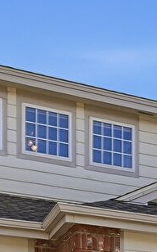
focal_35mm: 75
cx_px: 155
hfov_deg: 17.0
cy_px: 407
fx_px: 514
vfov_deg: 21.6
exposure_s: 1/2000
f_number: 8
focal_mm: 14
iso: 400
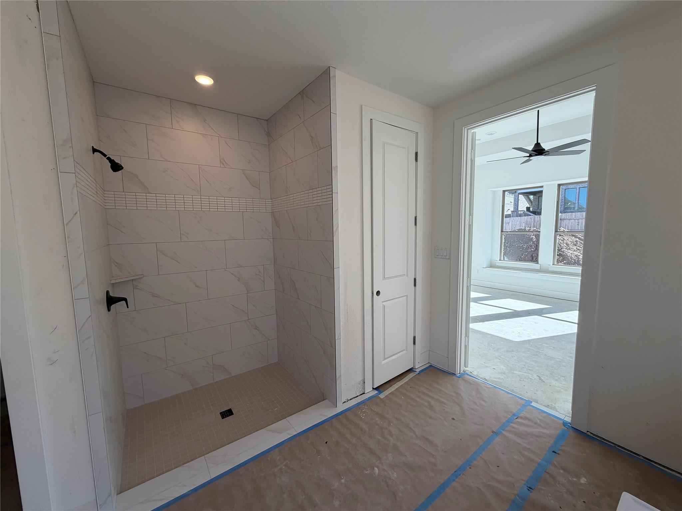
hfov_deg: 102.1
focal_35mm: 14
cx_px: 341
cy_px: 256
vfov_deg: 85.7
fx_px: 276
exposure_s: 1/181
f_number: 2.2
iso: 50
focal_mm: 2.22
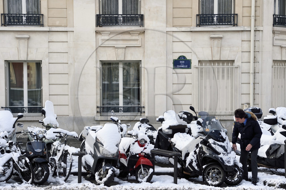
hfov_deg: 28.8
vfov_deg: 19.4
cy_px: 95
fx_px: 556
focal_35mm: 70
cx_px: 143
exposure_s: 1/200
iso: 200
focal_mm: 70
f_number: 9
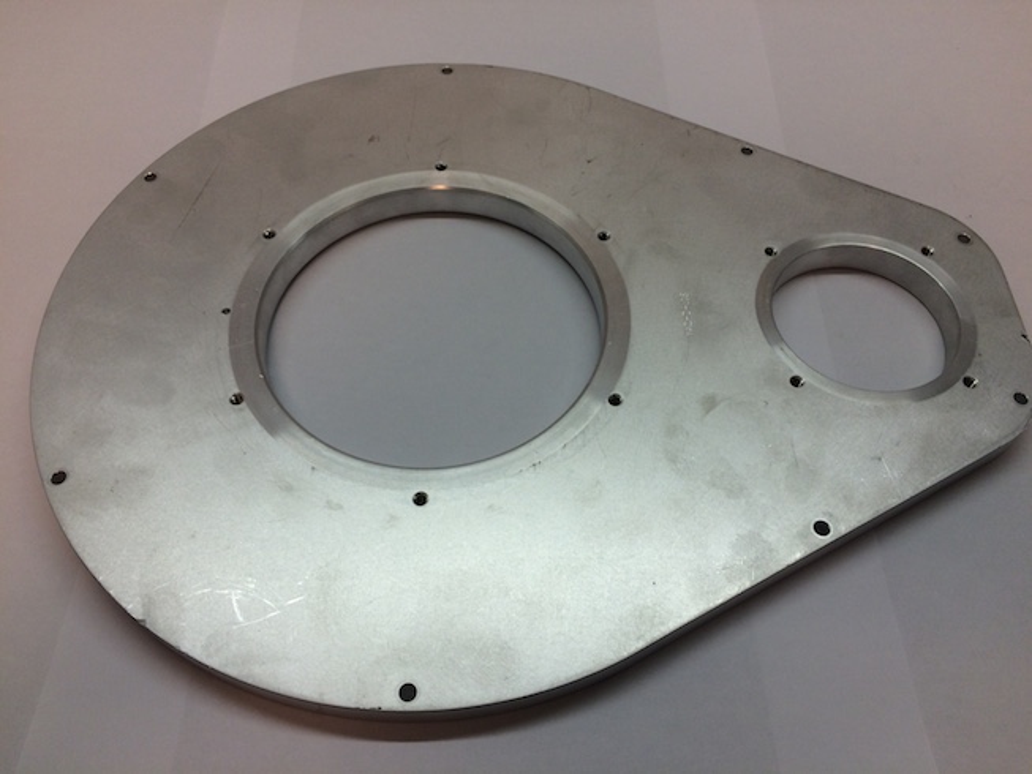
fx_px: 865
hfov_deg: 61.7
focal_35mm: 29
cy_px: 387
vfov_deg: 48.2
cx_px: 516
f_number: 2.2
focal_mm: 4.15
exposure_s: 1/100
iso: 50
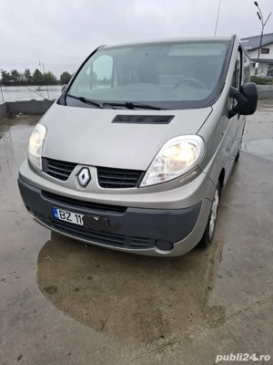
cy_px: 182
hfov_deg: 58.9
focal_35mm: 23
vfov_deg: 73.9
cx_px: 136
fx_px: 242
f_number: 1.8
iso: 50
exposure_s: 1/500
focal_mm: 5.54
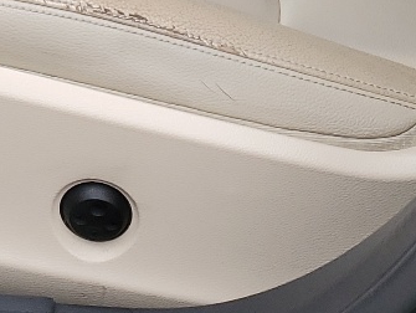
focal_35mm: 124
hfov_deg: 15.5
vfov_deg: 10.5
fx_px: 1492
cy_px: -412
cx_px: -41
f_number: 1.5
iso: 50
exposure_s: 1/312
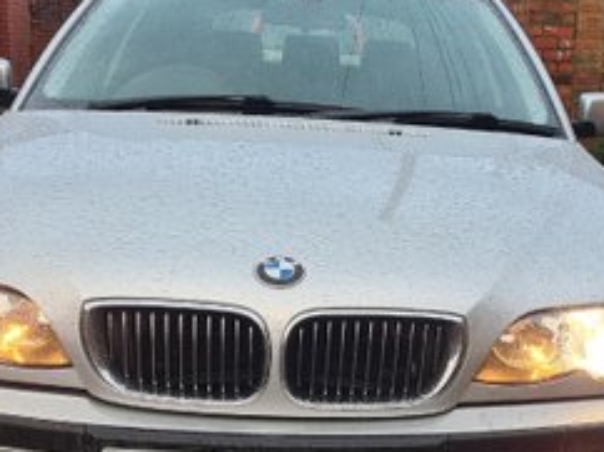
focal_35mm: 43
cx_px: 272
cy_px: 327
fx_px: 750
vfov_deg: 33.0
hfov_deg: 43.8
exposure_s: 1/100
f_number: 1.8
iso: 100
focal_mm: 5.4
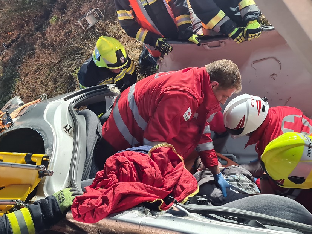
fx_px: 343
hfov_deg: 48.8
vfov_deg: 37.7
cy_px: 105
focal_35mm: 38
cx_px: 180
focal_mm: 5.4
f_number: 1.8
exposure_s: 1/50
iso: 125
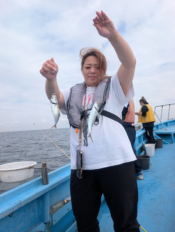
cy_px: 116
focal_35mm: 24
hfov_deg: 56.9
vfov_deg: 71.5
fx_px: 161
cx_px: 88
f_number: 1.68
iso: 29
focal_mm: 6.9
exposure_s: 1/1587
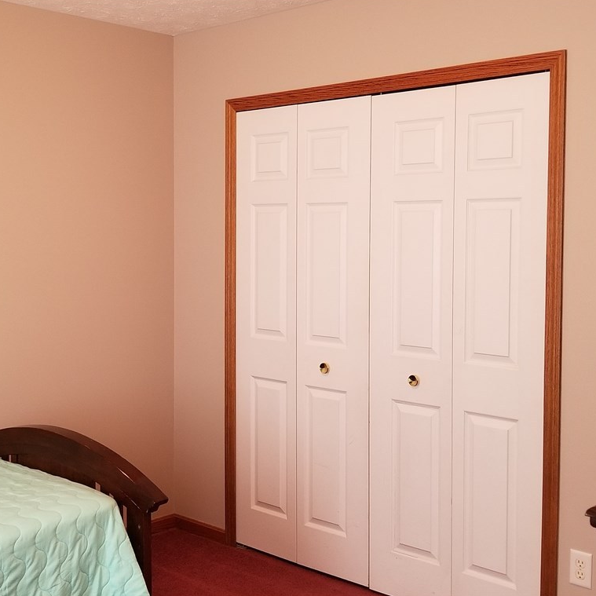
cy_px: 296
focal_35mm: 31
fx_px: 604
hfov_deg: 52.1
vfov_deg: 52.5
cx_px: 229
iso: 200
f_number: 1.7
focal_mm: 4.25
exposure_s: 1/30
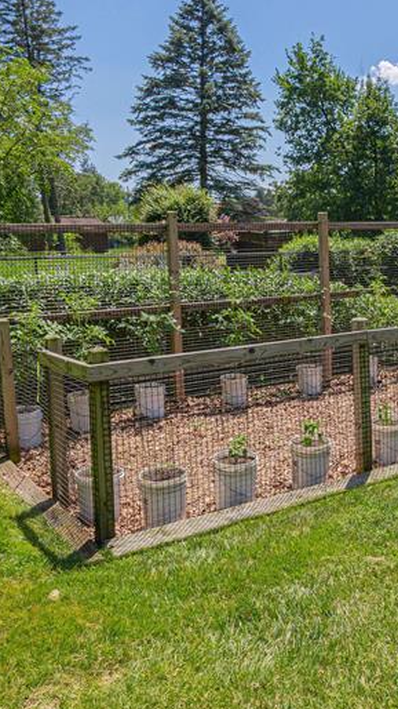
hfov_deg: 27.6
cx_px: 339
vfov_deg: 48.2
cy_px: 299
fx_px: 788
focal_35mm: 42
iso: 320
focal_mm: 19
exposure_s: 1/4000
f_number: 9
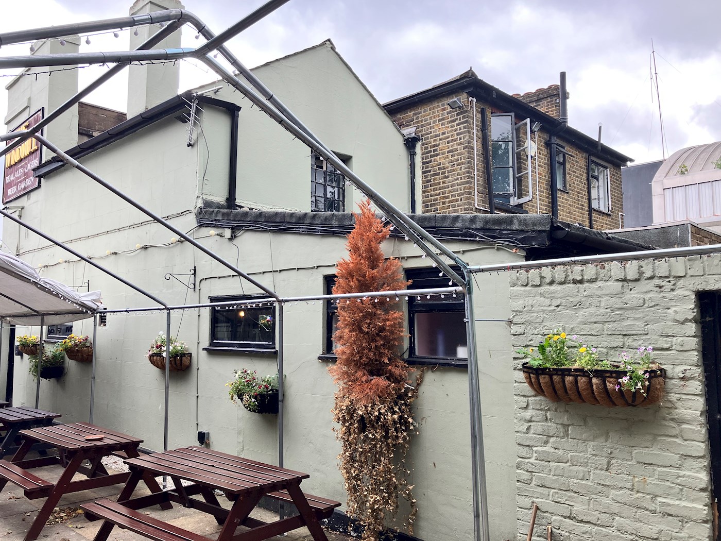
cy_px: 270
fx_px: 583
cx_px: 360
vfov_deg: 49.7
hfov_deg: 63.4
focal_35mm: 28
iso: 25
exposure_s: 1/239
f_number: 1.8
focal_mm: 3.99
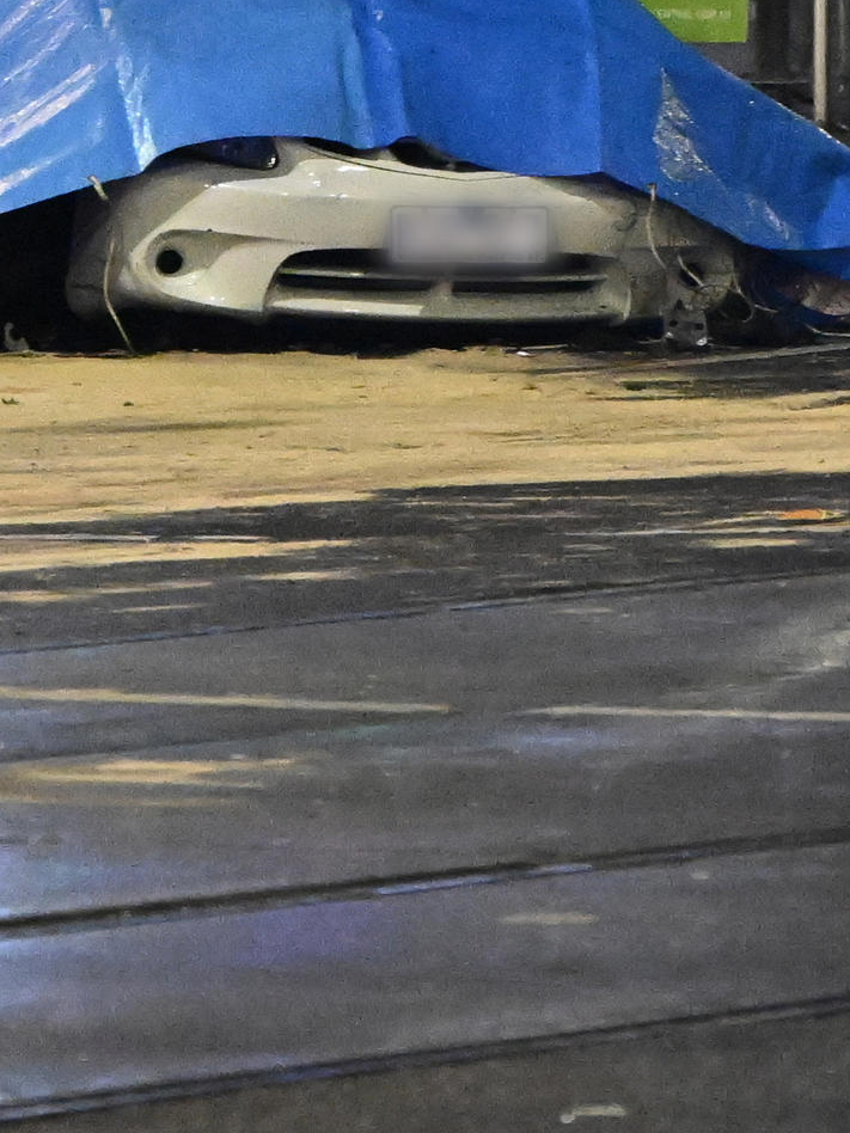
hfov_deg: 2.3
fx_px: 21576
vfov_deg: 3.0
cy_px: 36
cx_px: 234
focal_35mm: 659
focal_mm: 130
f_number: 4
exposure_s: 1/320
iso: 12800
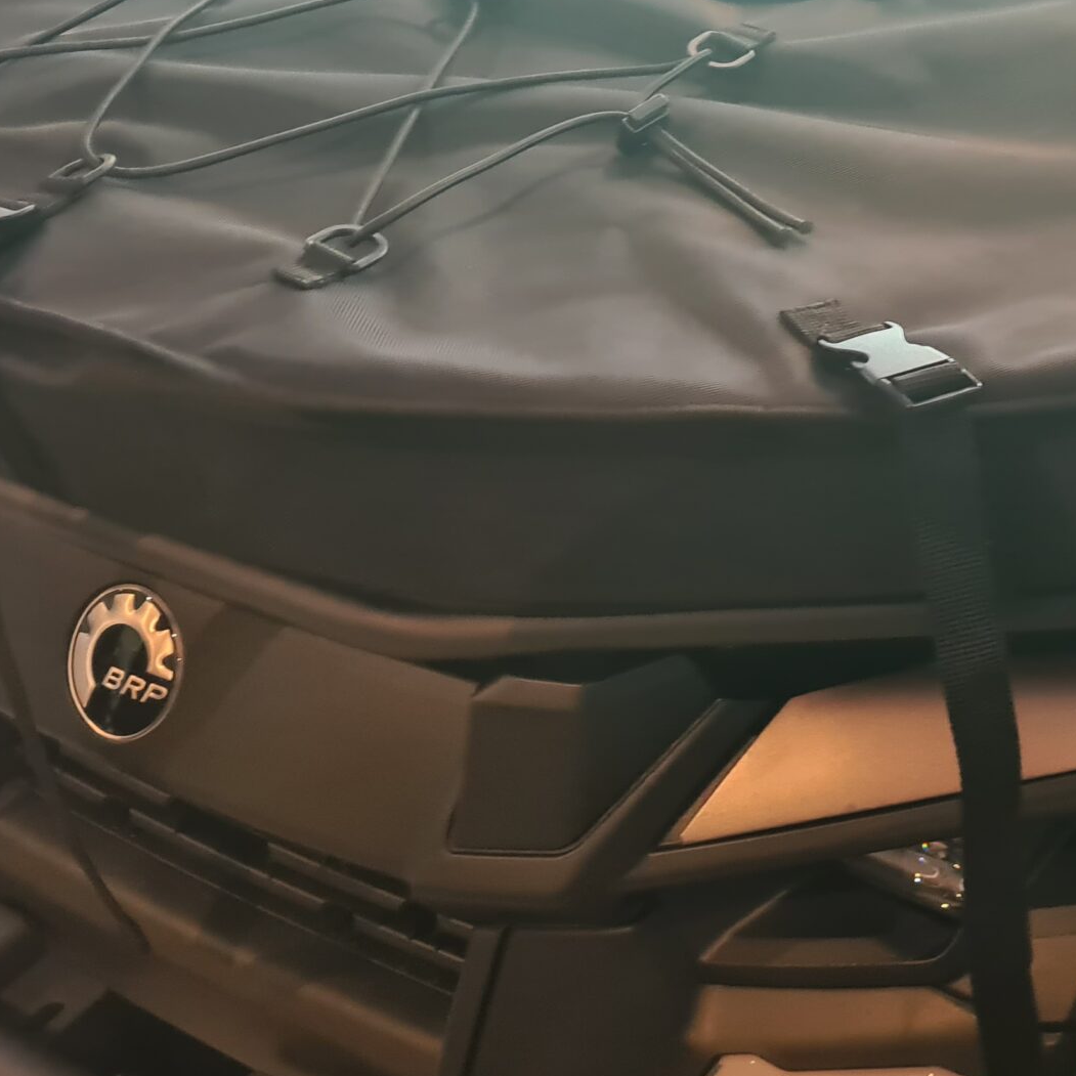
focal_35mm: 56
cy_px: 313
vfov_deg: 30.2
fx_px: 1969
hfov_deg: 30.0
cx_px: 825
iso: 250
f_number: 1.8
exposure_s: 1/50
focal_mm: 5.4
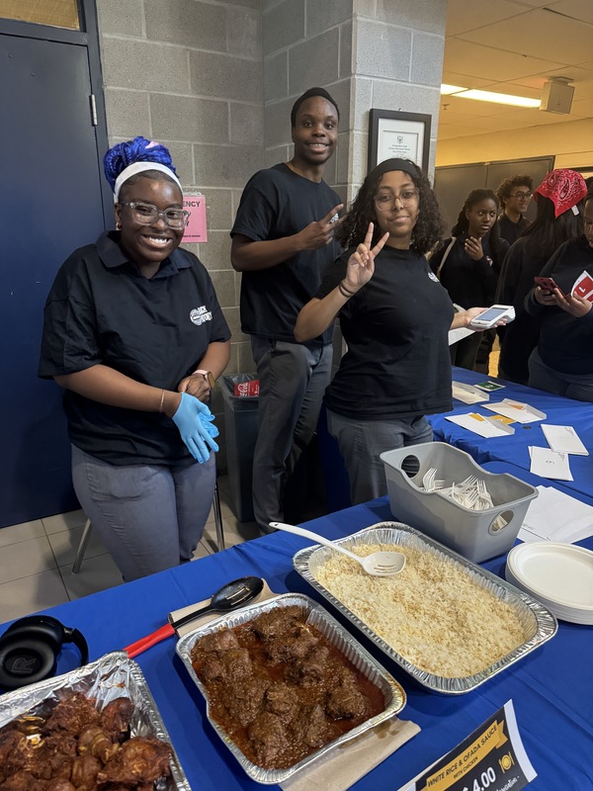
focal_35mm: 24
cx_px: 296
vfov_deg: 71.6
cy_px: 396
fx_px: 548
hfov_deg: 56.8
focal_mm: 6.76
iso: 800
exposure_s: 1/60
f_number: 1.78
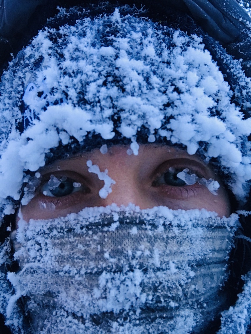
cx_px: 126
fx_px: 309
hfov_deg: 44.2
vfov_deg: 56.8
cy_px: 167
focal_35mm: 32
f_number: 2.2
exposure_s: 1/17
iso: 200
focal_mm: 2.87
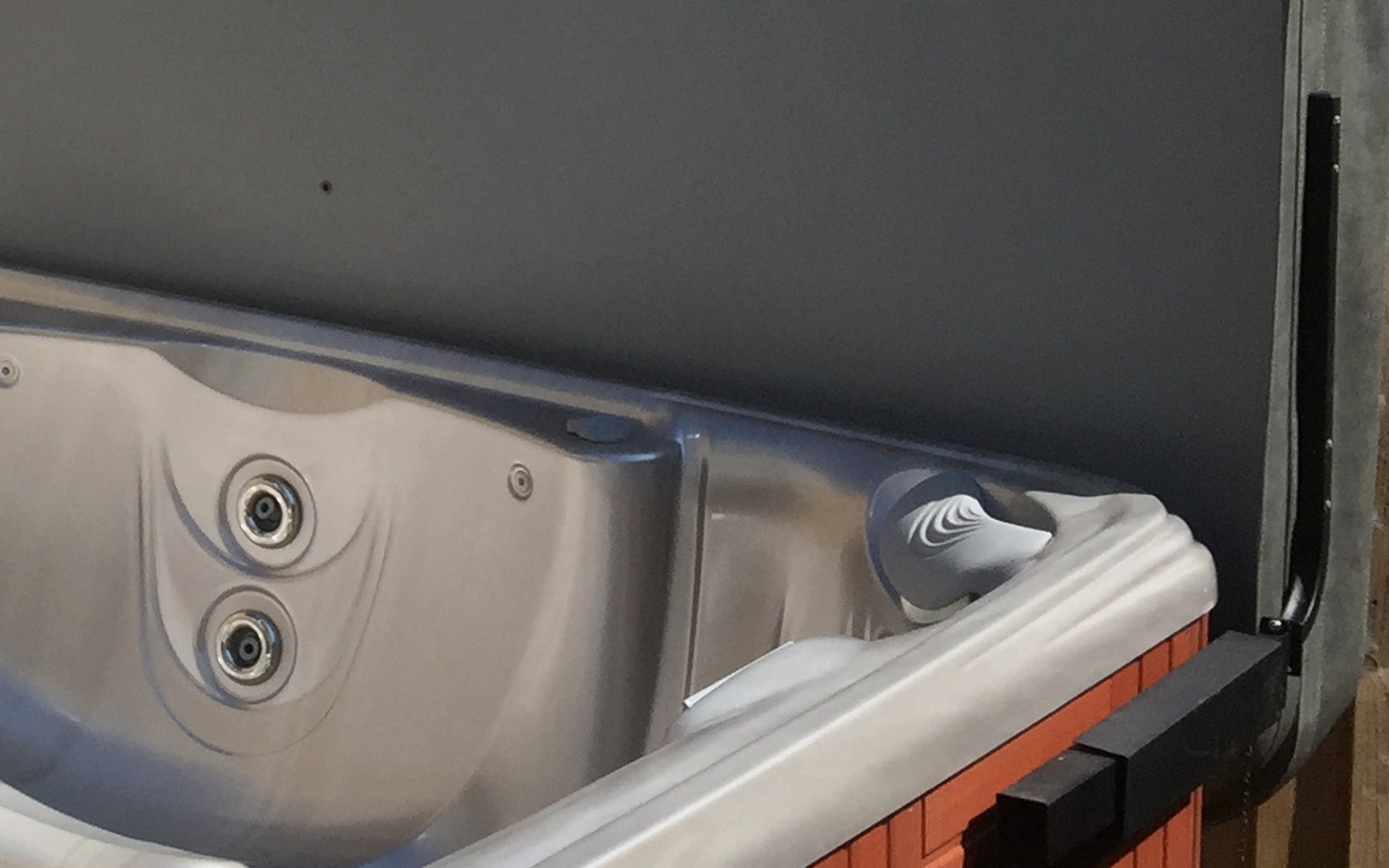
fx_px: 3294
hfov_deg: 22.2
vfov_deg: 14.6
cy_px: -147
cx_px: -230
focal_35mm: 87
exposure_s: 1/2825
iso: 32
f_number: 2.2
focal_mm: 4.15
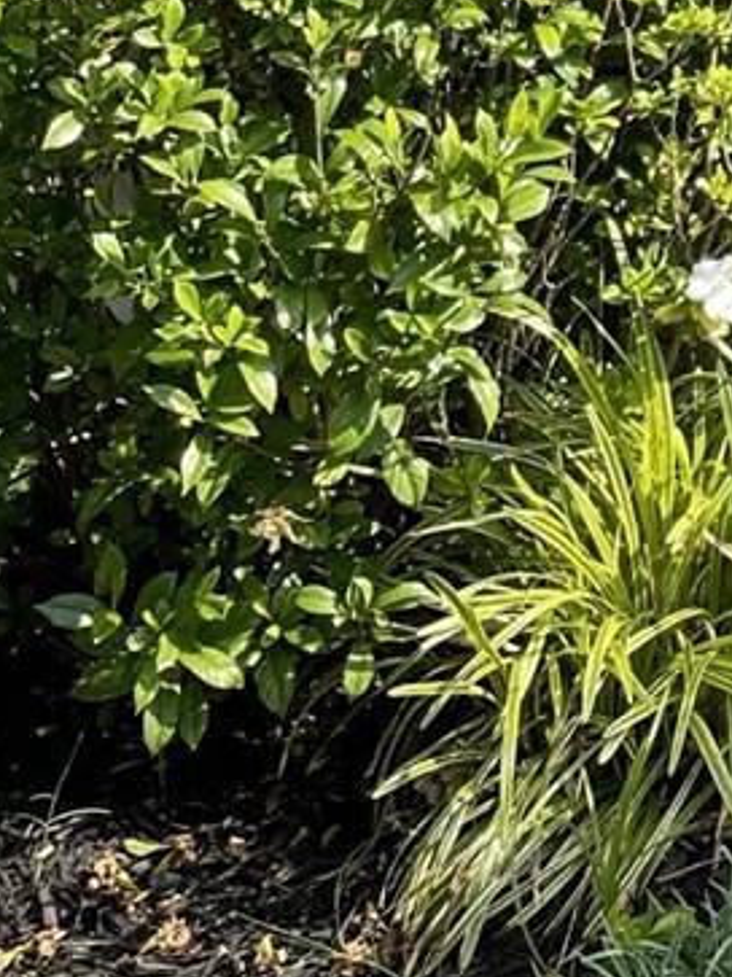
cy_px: -684
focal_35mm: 110
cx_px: 1537
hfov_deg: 11.8
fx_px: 3103
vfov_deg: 15.7
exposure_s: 1/647
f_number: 1.6
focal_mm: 4.2
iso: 32
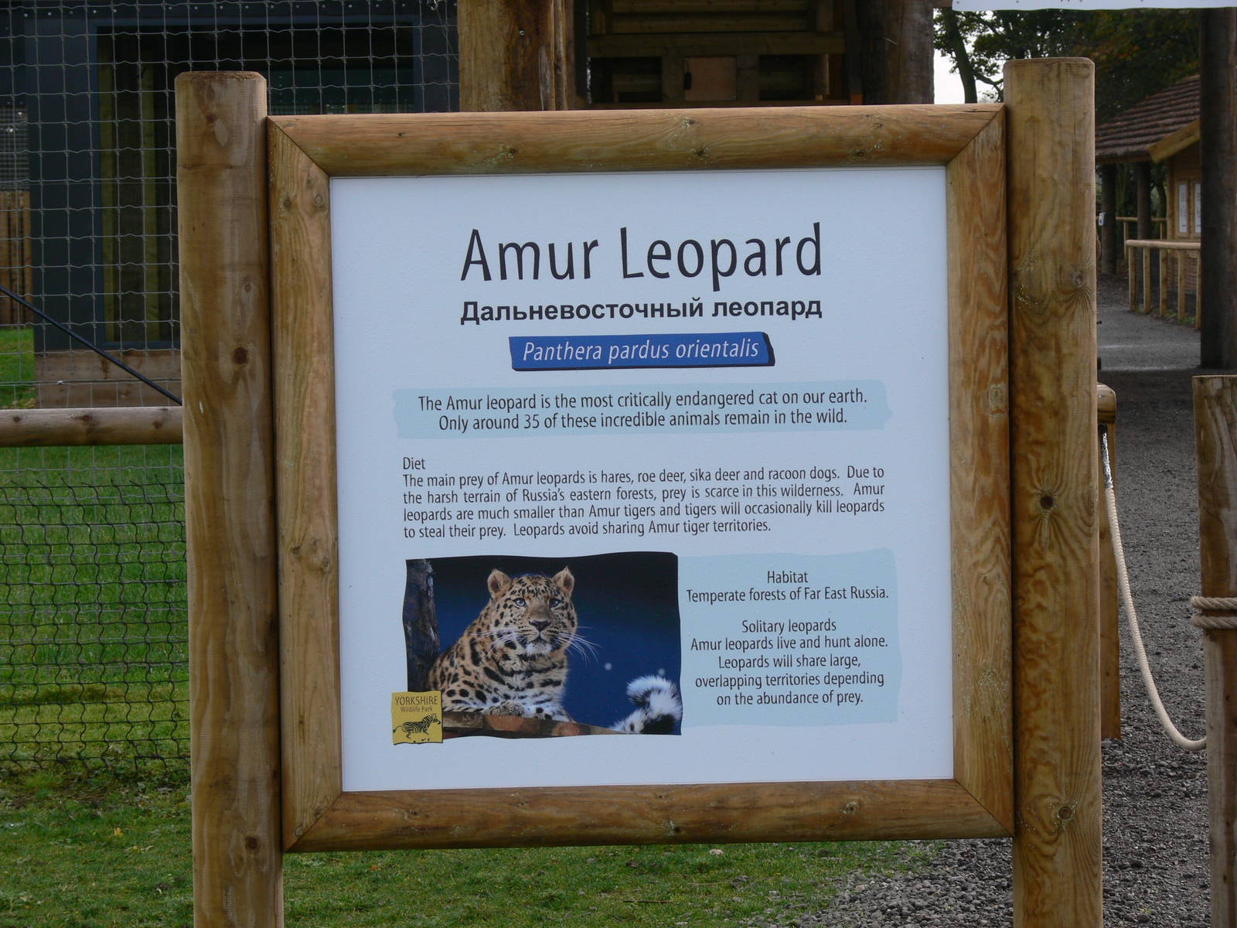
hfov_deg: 17.7
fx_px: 3967
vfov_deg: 13.3
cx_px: 618
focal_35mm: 111
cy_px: 464
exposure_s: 1/100
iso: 80
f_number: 5.6
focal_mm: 23.5
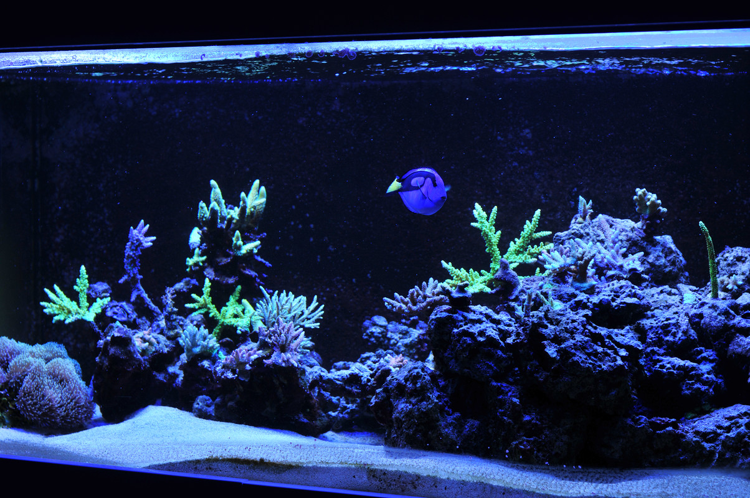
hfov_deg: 27.0
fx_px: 1561
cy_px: 249
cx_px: 375
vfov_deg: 18.1
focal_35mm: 75
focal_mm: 50
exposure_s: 1/160
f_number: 4.5
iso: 200
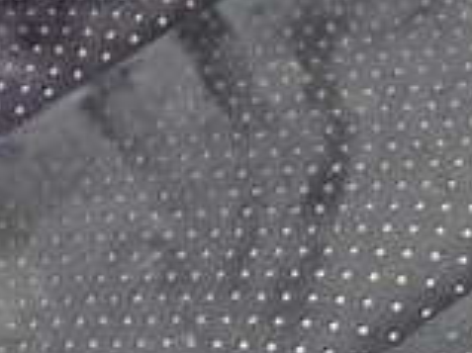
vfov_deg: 12.9
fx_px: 1540
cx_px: 739
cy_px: 374
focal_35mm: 113
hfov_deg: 15.8
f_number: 2.3
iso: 800
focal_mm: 5.4
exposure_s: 1/30
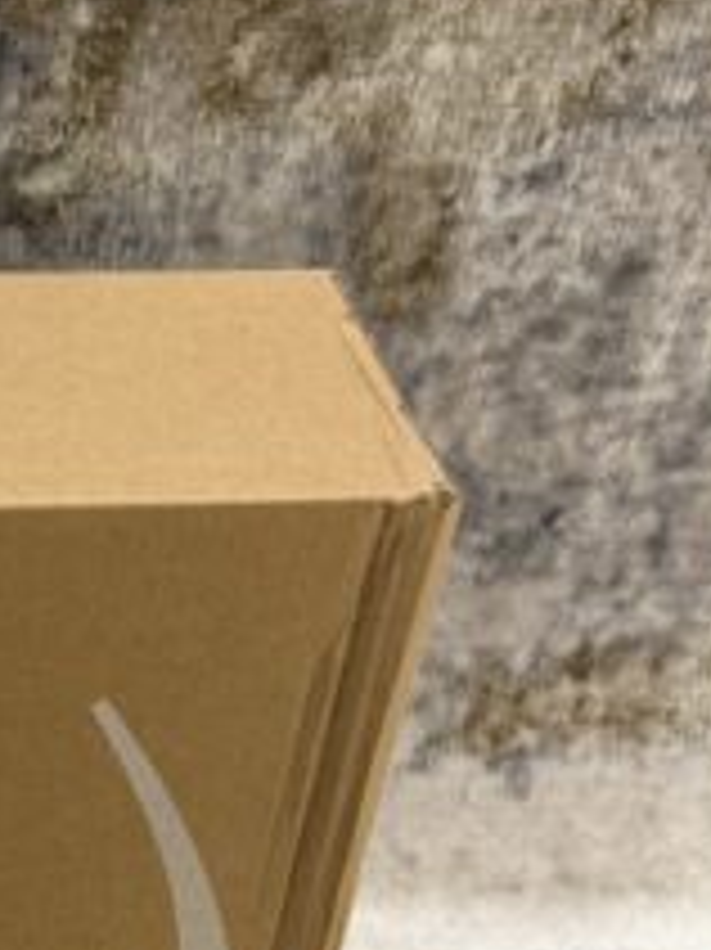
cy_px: 1234
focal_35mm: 91
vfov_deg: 19.8
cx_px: -252
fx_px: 2495
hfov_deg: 15.3
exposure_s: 1/50
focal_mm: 6.76
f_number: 1.78
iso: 160
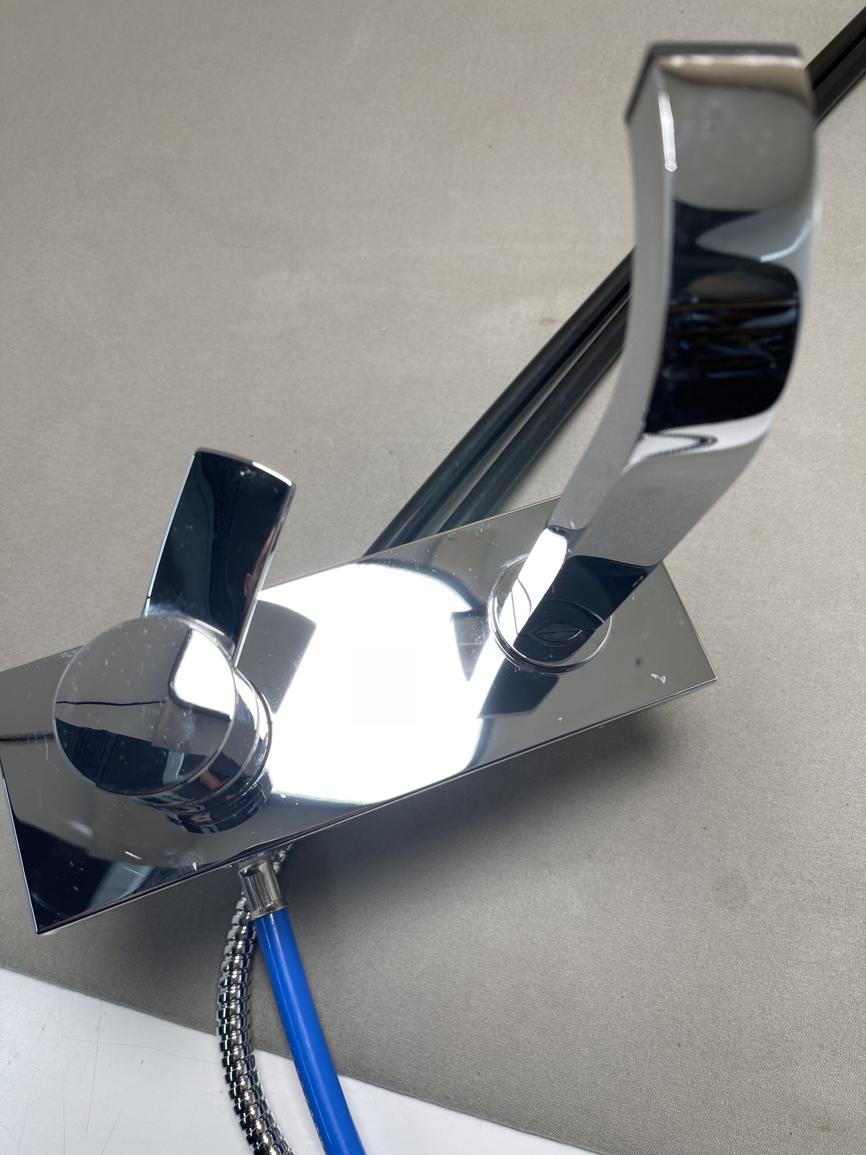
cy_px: 578
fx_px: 867
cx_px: 433
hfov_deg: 53.1
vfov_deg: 67.3
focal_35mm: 26
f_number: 1.6
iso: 32
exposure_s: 1/100
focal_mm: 5.1
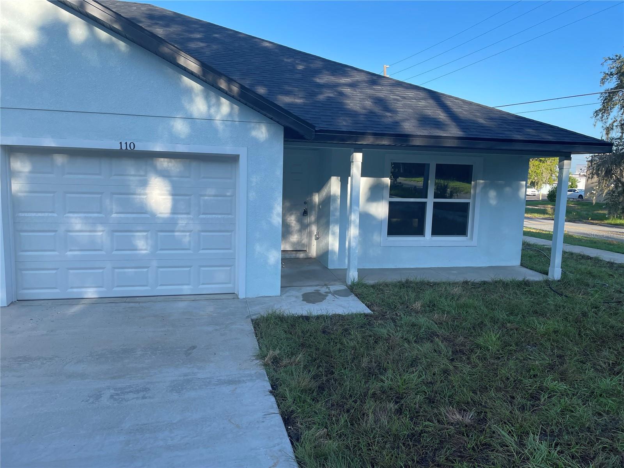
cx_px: 312
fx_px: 469
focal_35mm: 26
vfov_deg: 53.1
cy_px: 234
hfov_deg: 67.3
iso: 32
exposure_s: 1/972
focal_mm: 4.2
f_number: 1.6
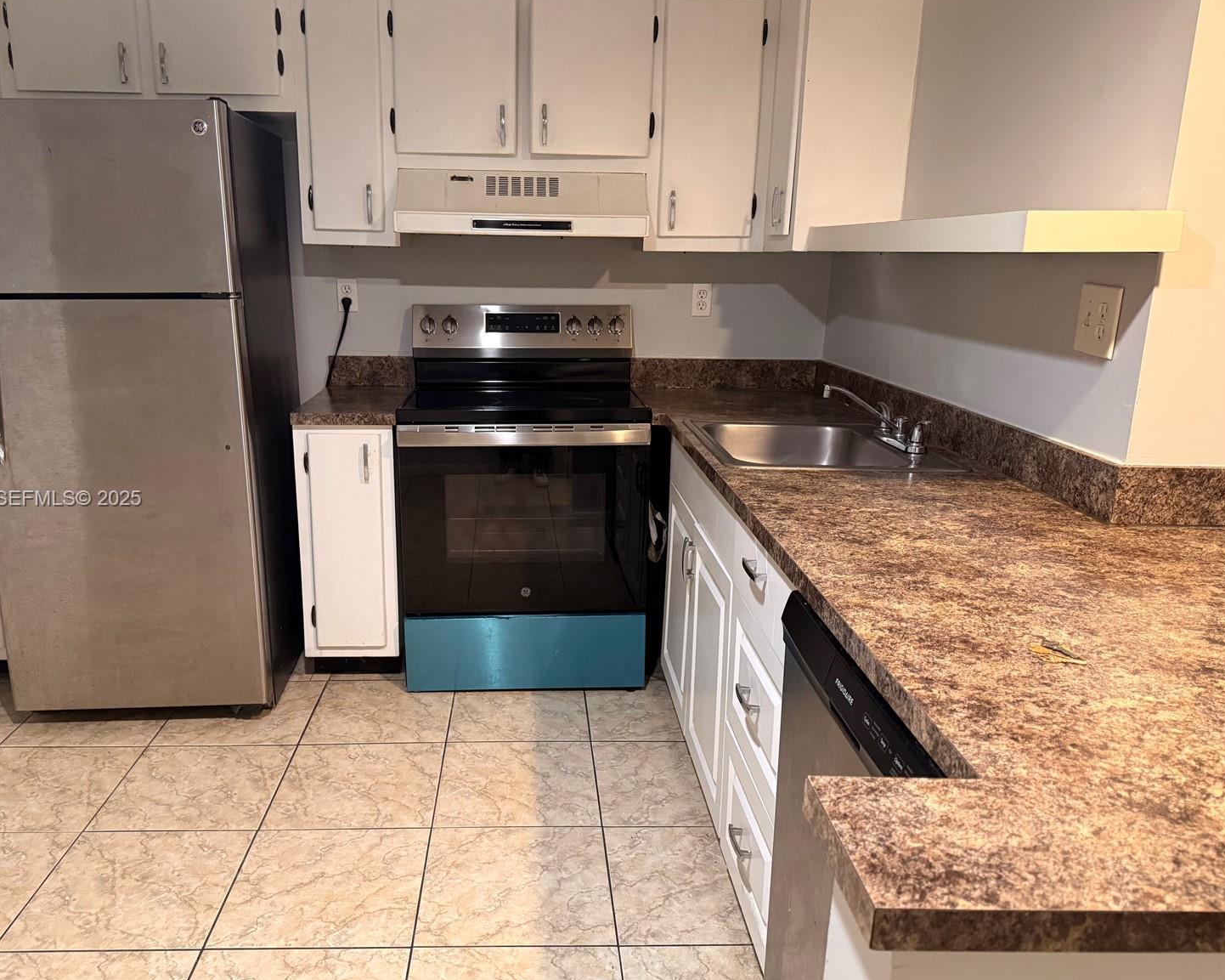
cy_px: 500
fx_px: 942
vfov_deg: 54.9
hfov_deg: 65.9
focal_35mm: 26
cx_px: 556
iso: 500
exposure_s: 1/60
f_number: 1.78
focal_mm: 6.76
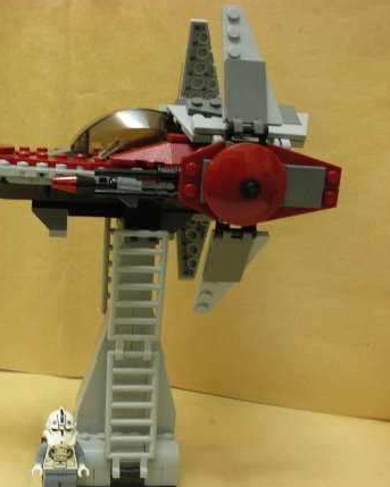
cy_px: 262
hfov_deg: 29.2
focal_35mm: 51
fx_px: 736
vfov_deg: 36.6
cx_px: 94
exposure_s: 1/3.9
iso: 96
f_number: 3
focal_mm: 5.8
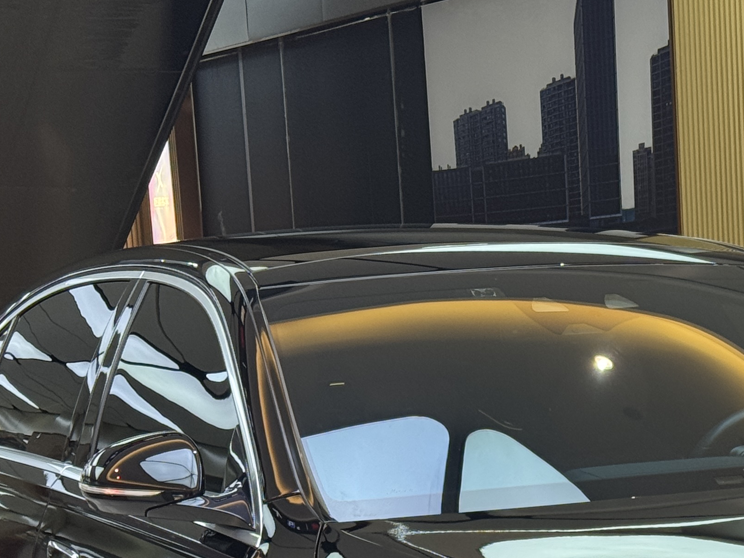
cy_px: 642
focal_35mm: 120
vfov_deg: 12.1
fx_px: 2579
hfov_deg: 16.2
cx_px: 702
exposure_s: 1/51
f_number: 1.78
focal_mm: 6.76
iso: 125
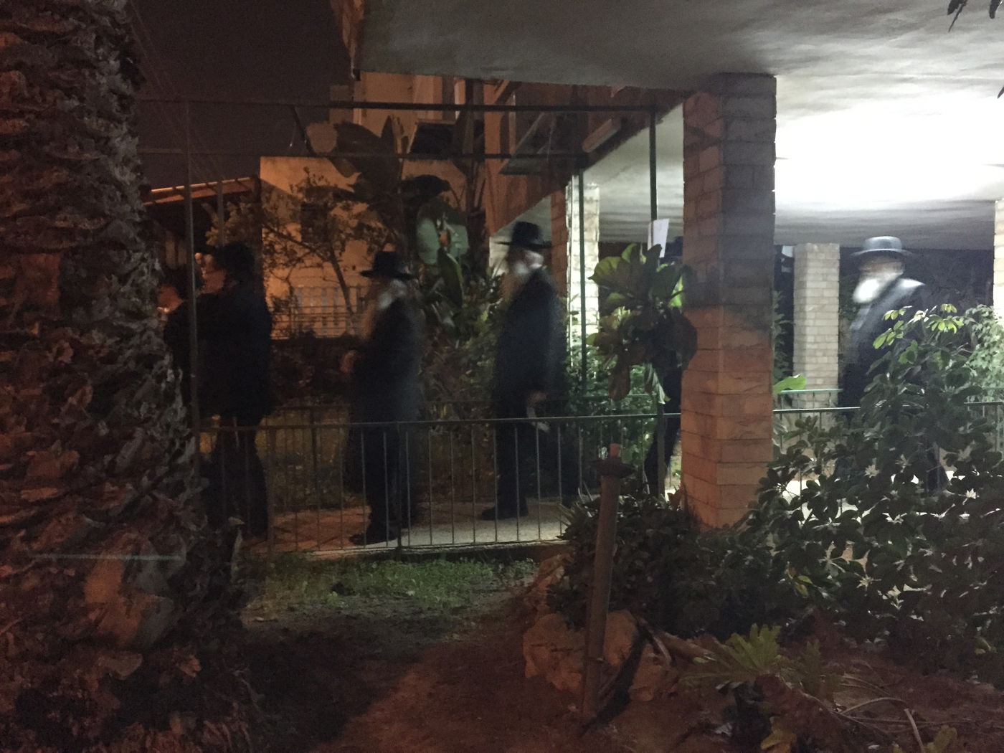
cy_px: 376
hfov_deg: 61.7
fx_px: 841
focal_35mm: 29
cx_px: 502
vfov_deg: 48.2
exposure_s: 1/15
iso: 1250
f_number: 2.2
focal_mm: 4.15
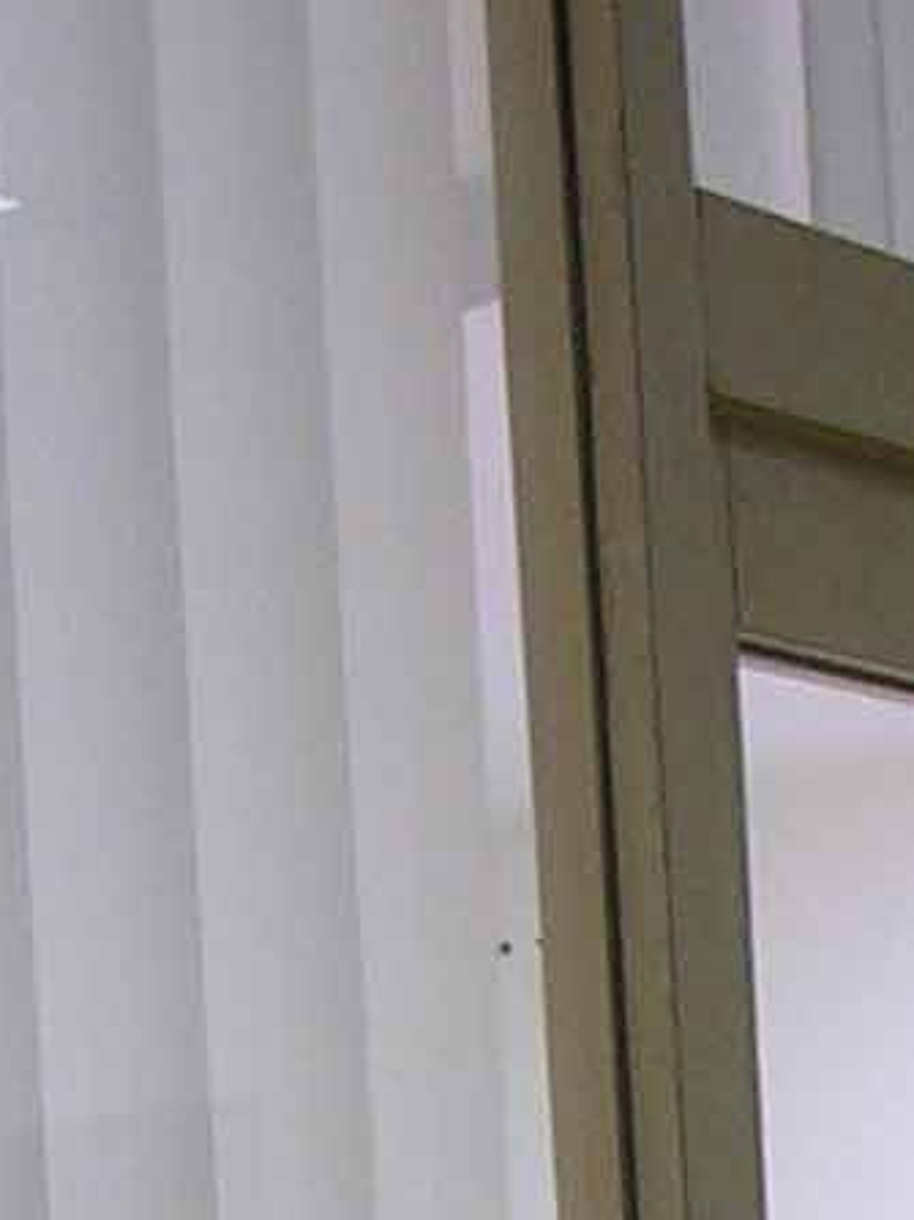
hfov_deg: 8.4
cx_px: 1124
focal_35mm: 174
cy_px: 1987
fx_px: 6129
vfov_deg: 10.8
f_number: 2.8
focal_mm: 5.8
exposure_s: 1/31
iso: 50
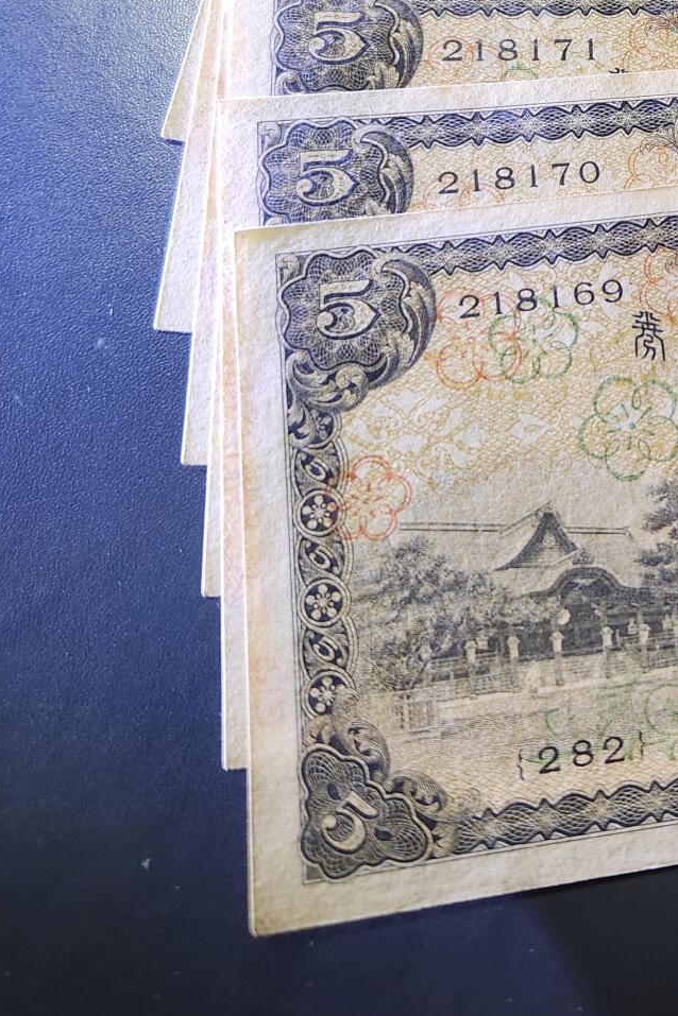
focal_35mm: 45
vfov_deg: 41.3
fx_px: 1271
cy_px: 167
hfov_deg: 27.7
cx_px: 712
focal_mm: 5.4
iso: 400
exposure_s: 1/100
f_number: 1.8
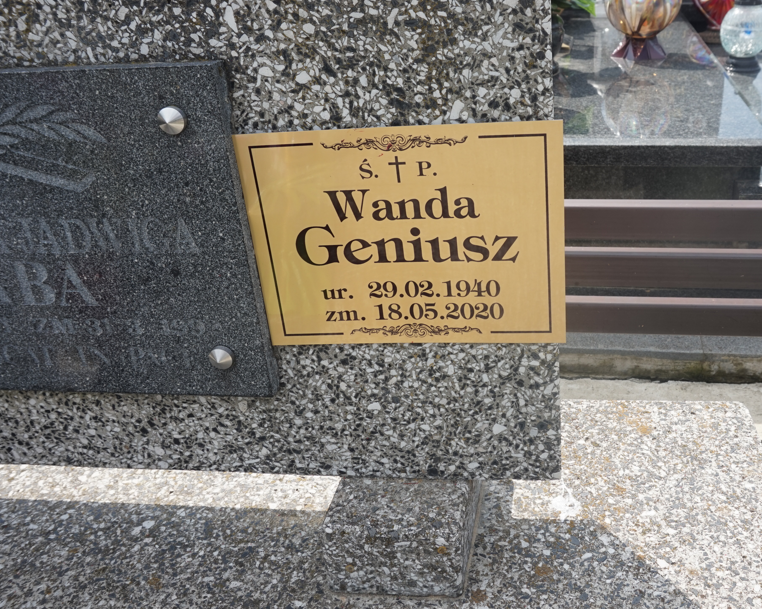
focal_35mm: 34
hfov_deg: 52.3
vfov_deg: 43.2
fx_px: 767
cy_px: 253
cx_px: 472
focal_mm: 16
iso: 100
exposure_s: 1/250
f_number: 7.1
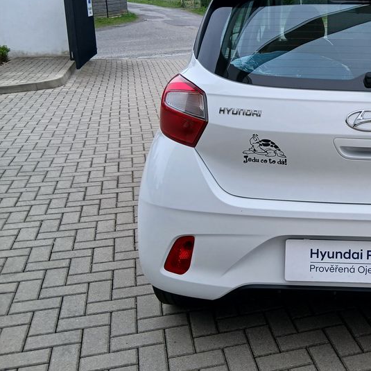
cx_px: 342
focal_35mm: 44
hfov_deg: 35.8
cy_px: 150
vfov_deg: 38.2
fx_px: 534
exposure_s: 1/215
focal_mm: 3.98
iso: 20
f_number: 1.8
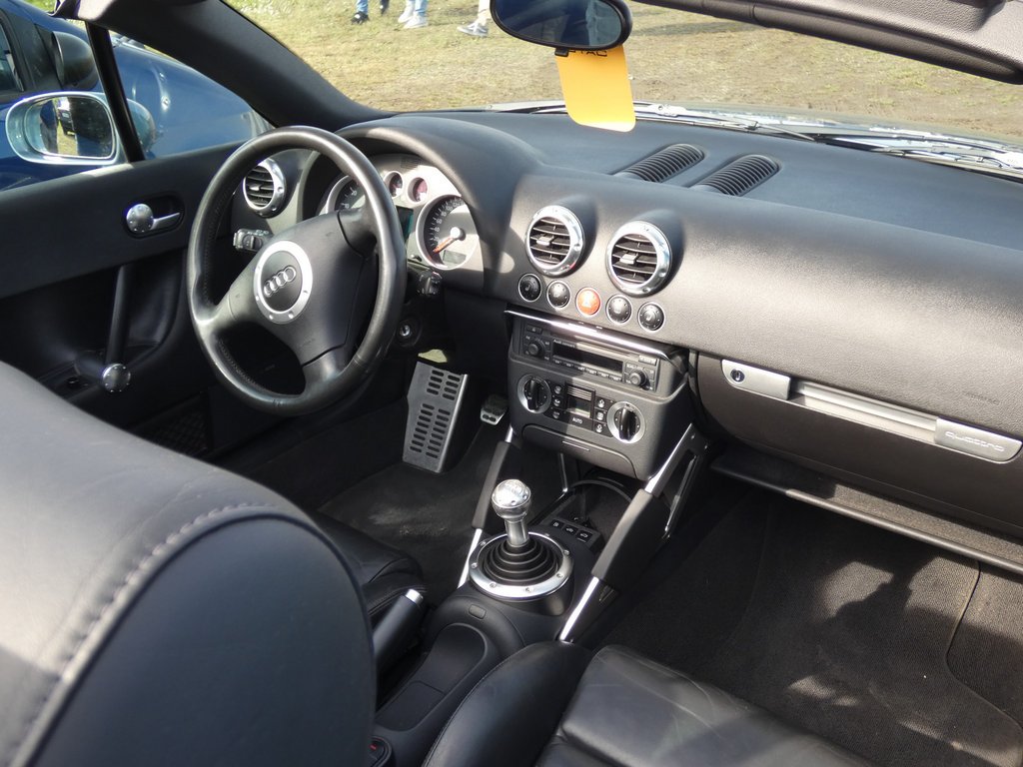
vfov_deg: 42.9
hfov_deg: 55.4
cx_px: 512
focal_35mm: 33
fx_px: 975
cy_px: 384
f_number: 3.4
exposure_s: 1/125
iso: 80
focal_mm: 6
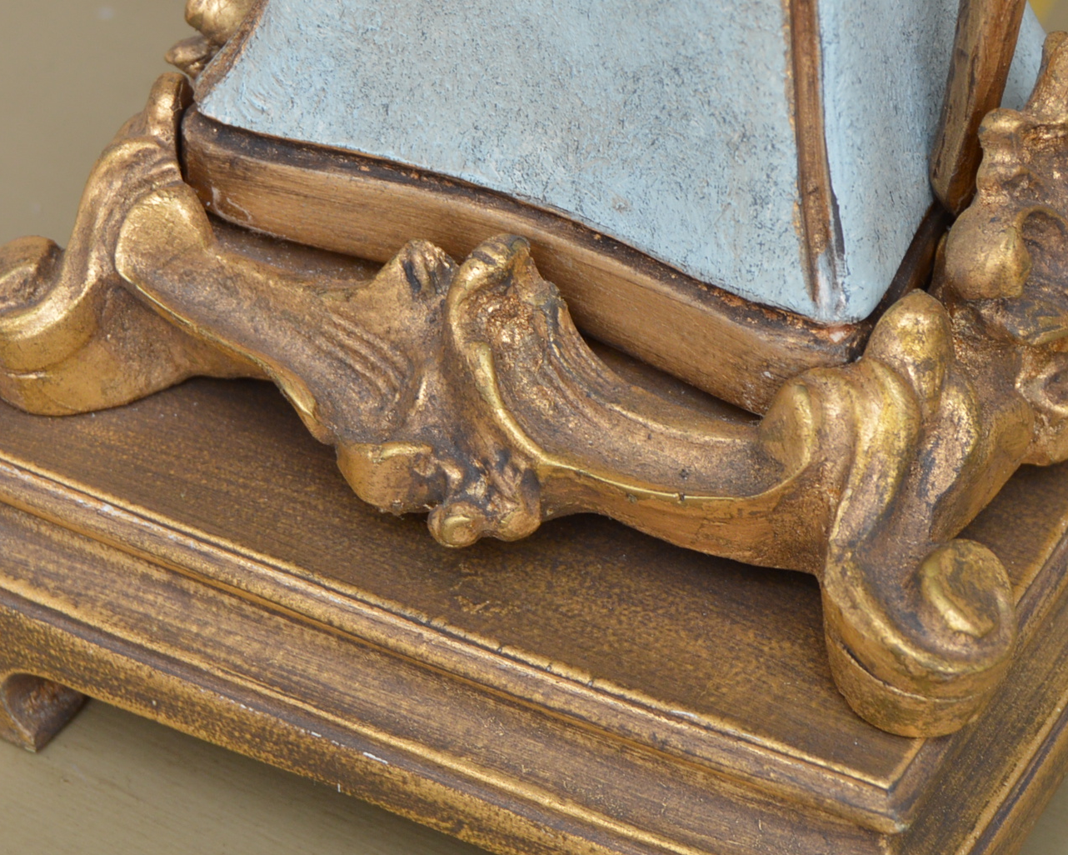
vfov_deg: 15.5
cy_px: 527
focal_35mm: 99
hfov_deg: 19.4
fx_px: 3130
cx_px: 469
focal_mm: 30
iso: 200
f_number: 4.2
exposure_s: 1/200
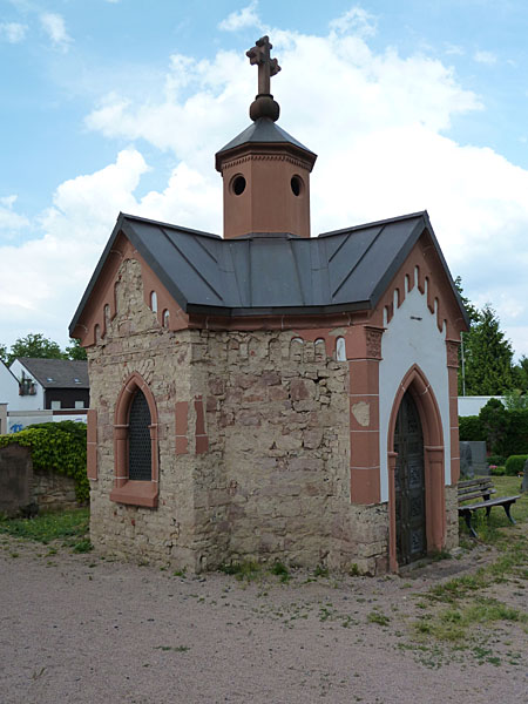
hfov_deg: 46.8
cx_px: 264
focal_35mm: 30
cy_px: 352
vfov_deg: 60.0
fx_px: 610
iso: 125
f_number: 4
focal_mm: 5
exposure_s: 1/400
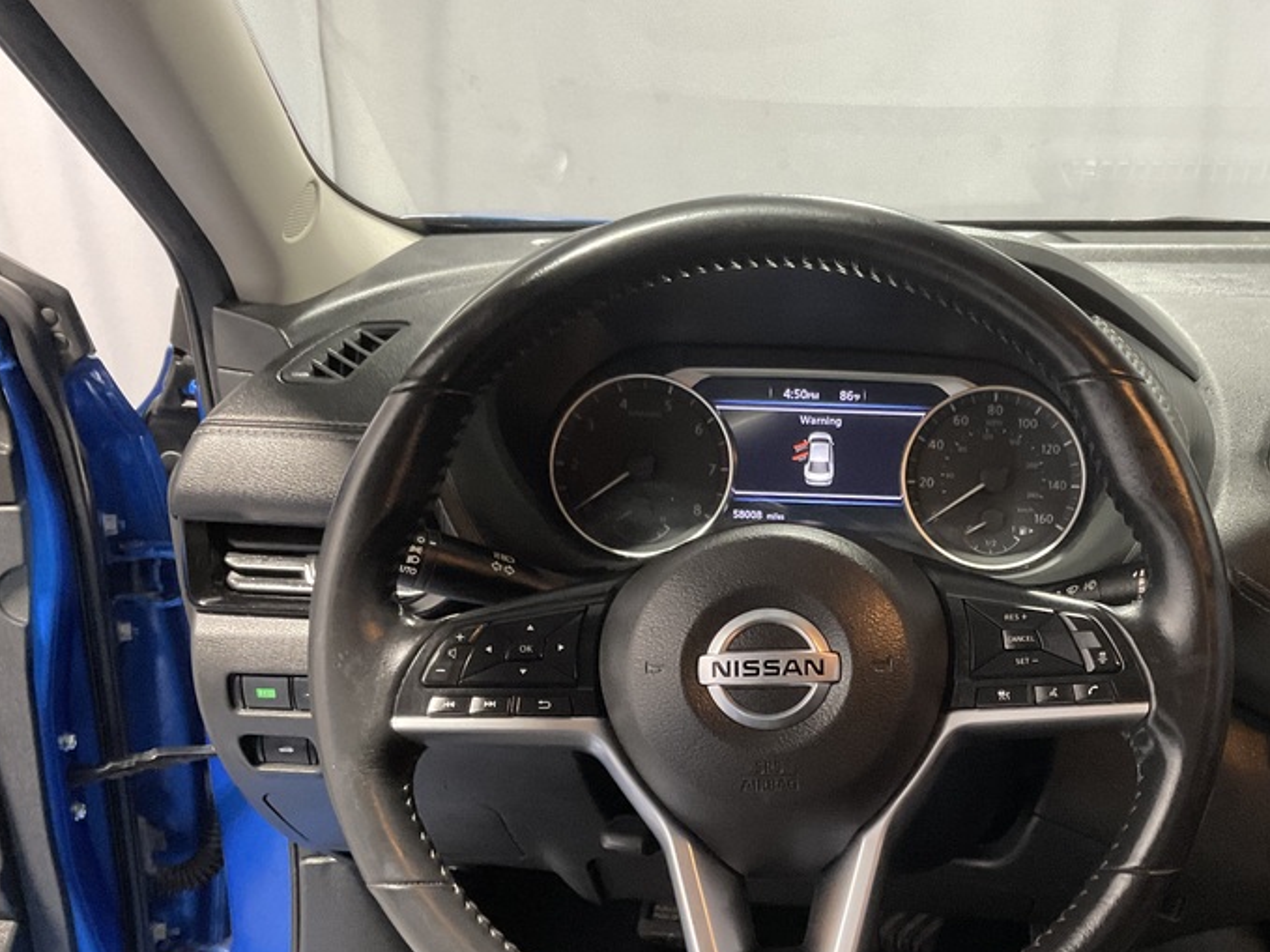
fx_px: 1504
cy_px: 628
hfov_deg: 44.8
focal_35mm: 41
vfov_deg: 34.8
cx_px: 883
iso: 250
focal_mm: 3
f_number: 1.8
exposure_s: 1/60
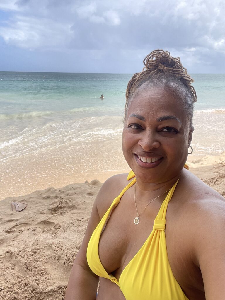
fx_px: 260
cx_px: 112
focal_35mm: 30
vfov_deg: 60.0
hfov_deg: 46.8
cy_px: 150
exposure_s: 1/416
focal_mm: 2.71
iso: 25
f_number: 2.2
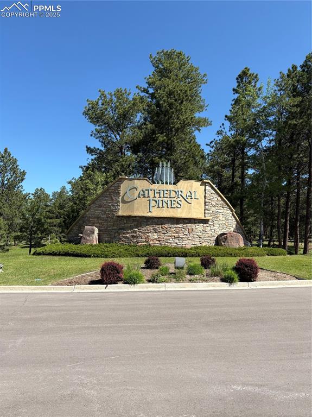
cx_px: 156
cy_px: 208
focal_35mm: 26
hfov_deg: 53.0
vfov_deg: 67.3
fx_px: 313
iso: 50
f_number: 1.6
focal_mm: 5.96
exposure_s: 1/2208
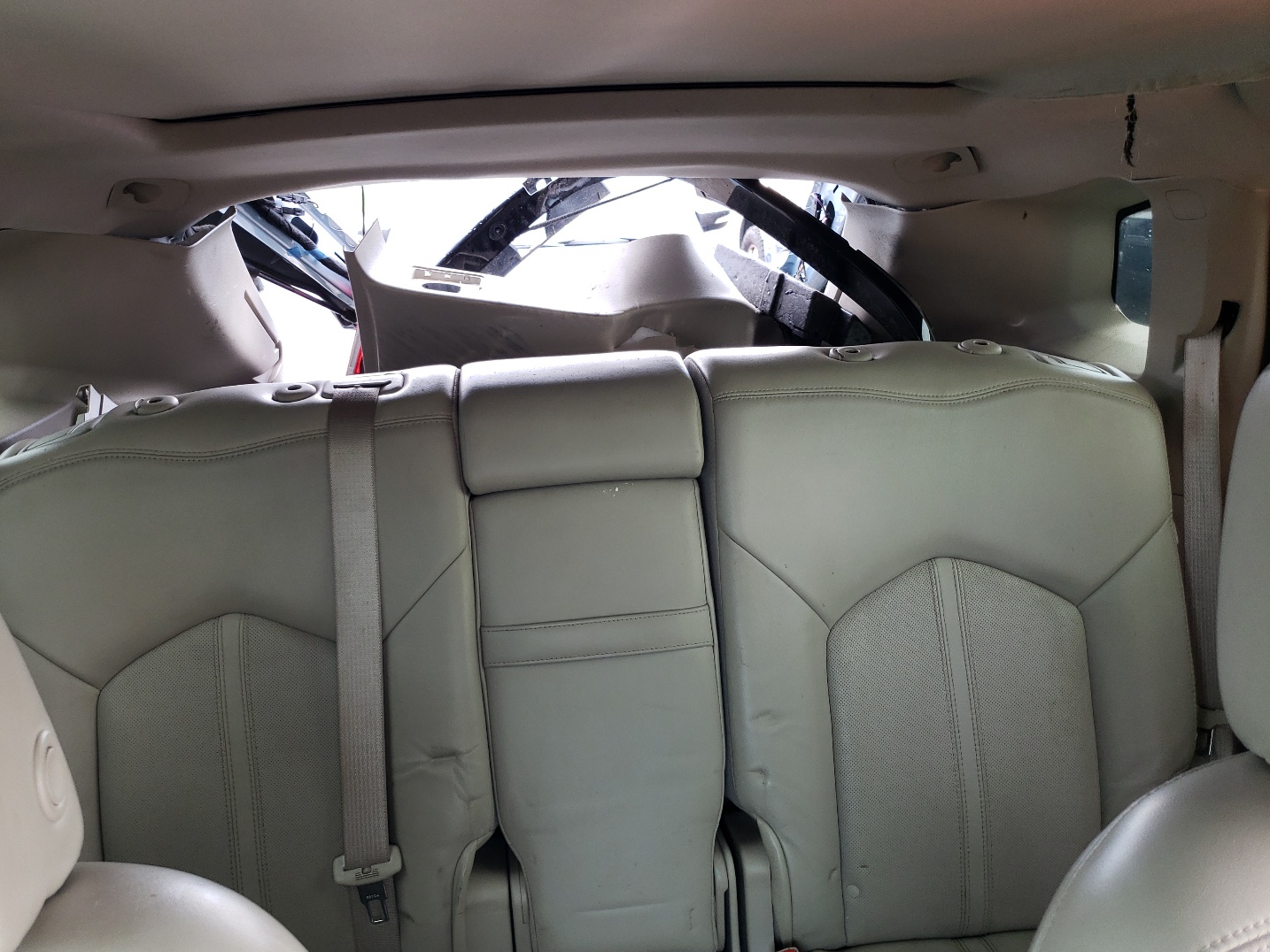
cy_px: 503
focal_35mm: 29
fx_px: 1064
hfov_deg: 61.5
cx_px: 564
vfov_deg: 48.2
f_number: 1.5
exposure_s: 1/50
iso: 52
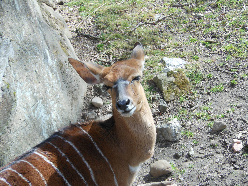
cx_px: 124
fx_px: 1189
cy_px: 93
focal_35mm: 166
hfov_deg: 11.9
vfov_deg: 8.9
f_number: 5.5
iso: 80
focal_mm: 29.8
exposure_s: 1/100
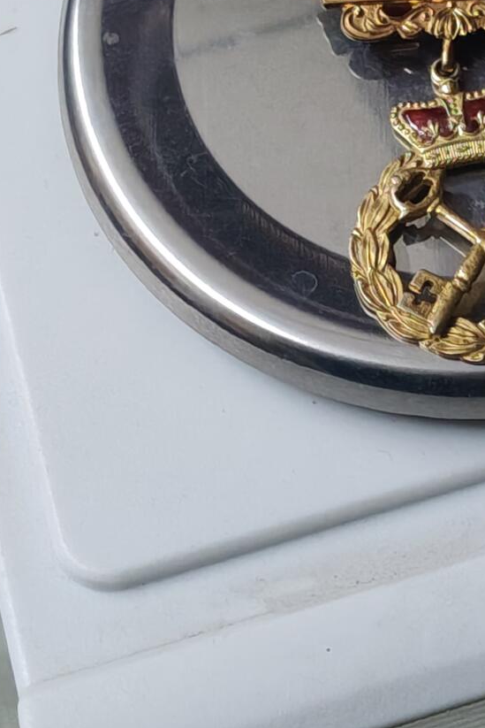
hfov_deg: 11.6
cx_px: 569
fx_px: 2343
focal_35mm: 116
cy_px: 372
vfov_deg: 17.6
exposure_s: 1/100
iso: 1103
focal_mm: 4.84
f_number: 1.88
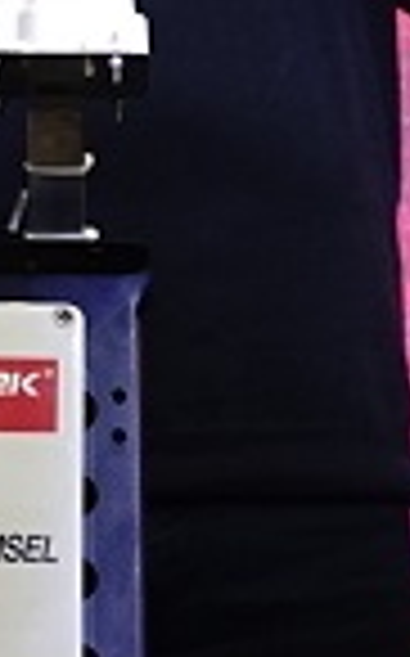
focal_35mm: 197
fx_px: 3529
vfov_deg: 10.5
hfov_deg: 6.6
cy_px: -144
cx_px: -133
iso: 1000
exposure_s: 1/100
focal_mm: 28
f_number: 4
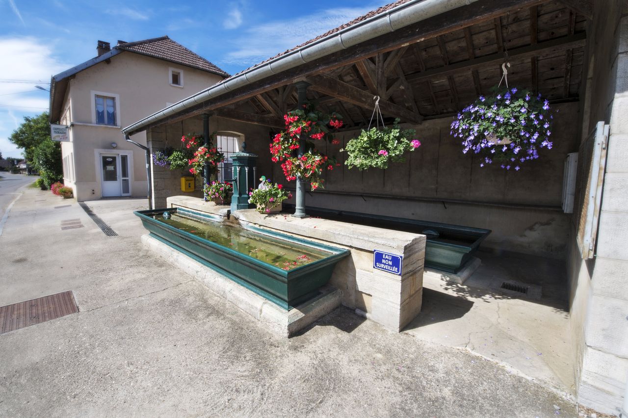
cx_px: 314
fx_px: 244
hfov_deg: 104.3
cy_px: 209
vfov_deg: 81.1
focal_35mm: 14
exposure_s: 1/30
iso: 100
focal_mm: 14
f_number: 8
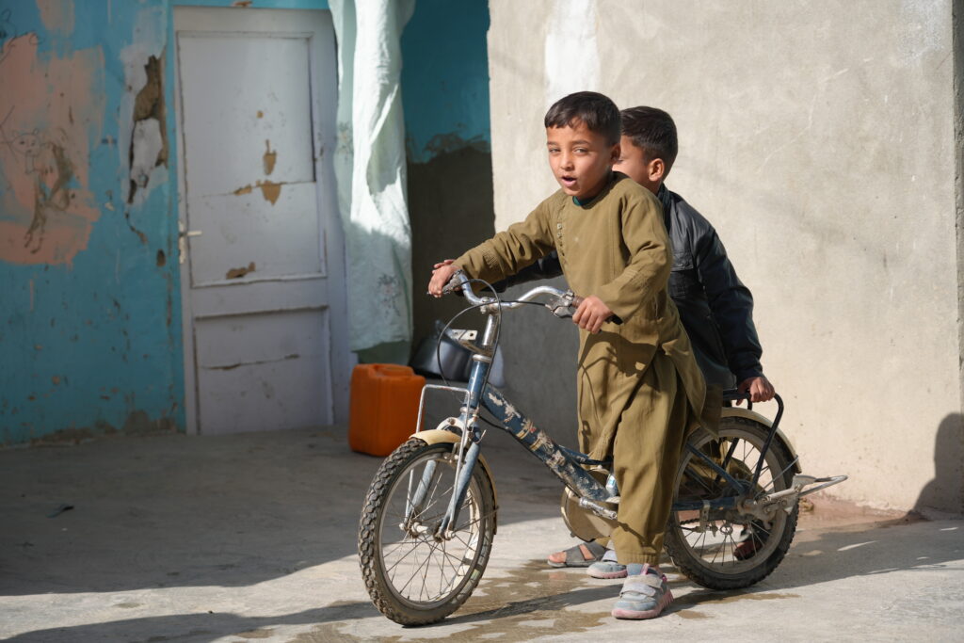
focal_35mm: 73
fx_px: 1955
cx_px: 482
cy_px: 322
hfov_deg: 27.7
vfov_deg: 18.7
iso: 100
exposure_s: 1/640
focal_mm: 73
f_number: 4.5
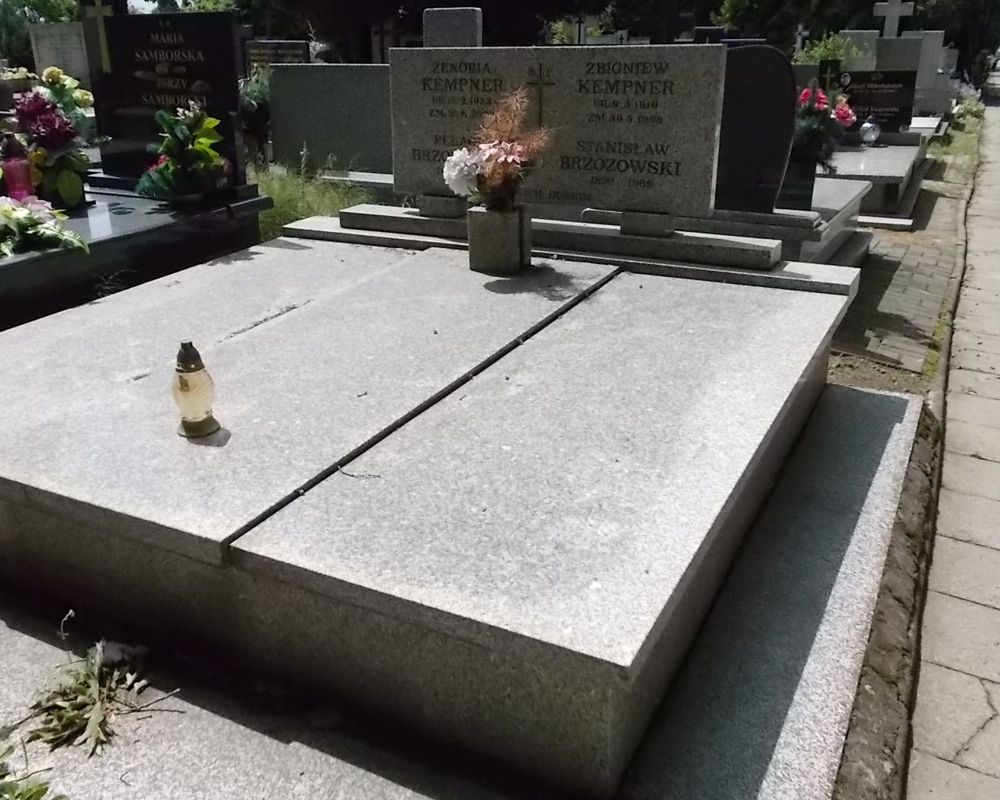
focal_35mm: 31
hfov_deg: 57.1
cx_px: 454
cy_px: 359
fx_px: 917
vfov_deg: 47.0
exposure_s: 1/1000
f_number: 8
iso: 400
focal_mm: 4.6
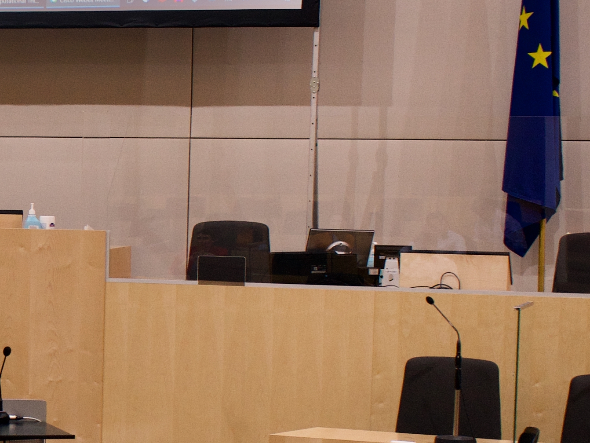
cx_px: -194
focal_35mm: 94
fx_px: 1602
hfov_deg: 19.2
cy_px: 166
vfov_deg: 15.7
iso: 500
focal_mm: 28
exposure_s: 1/160
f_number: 4
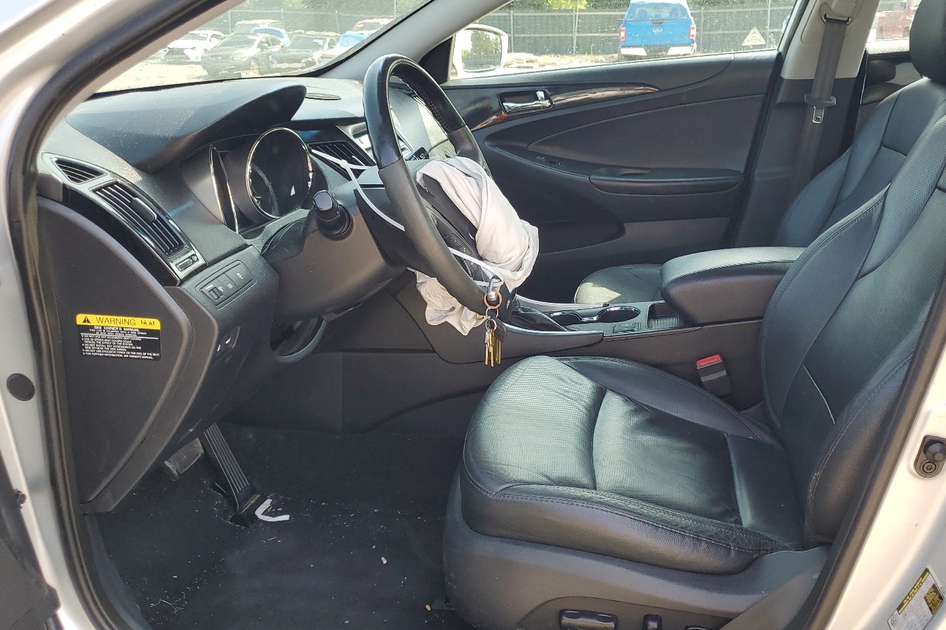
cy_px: 349
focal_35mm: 31
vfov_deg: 42.2
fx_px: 814
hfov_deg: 60.2
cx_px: 514
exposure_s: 1/333
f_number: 1.5
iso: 50
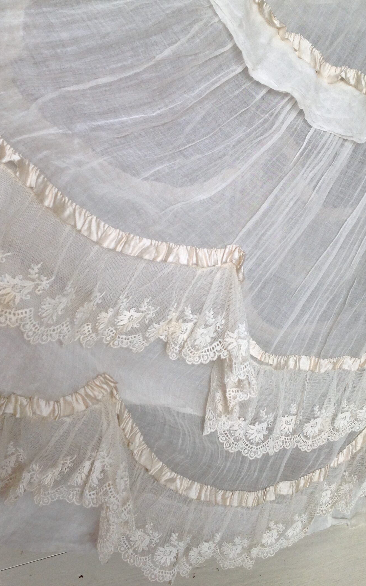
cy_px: 290
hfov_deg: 28.5
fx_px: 718
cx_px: 219
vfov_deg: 44.4
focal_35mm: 45
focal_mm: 4.28
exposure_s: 1/176
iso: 50
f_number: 2.4
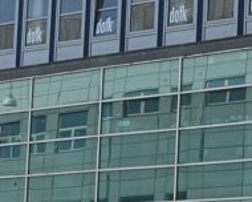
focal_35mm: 221
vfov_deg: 7.0
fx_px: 1648
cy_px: 154
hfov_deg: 8.7
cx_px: 183
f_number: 5
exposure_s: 1/5000
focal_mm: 35
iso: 800
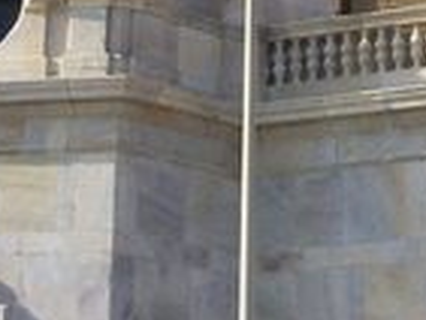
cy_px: -127
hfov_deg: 14.5
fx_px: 1675
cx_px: 282
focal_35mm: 136
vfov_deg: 10.6
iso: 80
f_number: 4.8
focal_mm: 6
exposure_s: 1/595
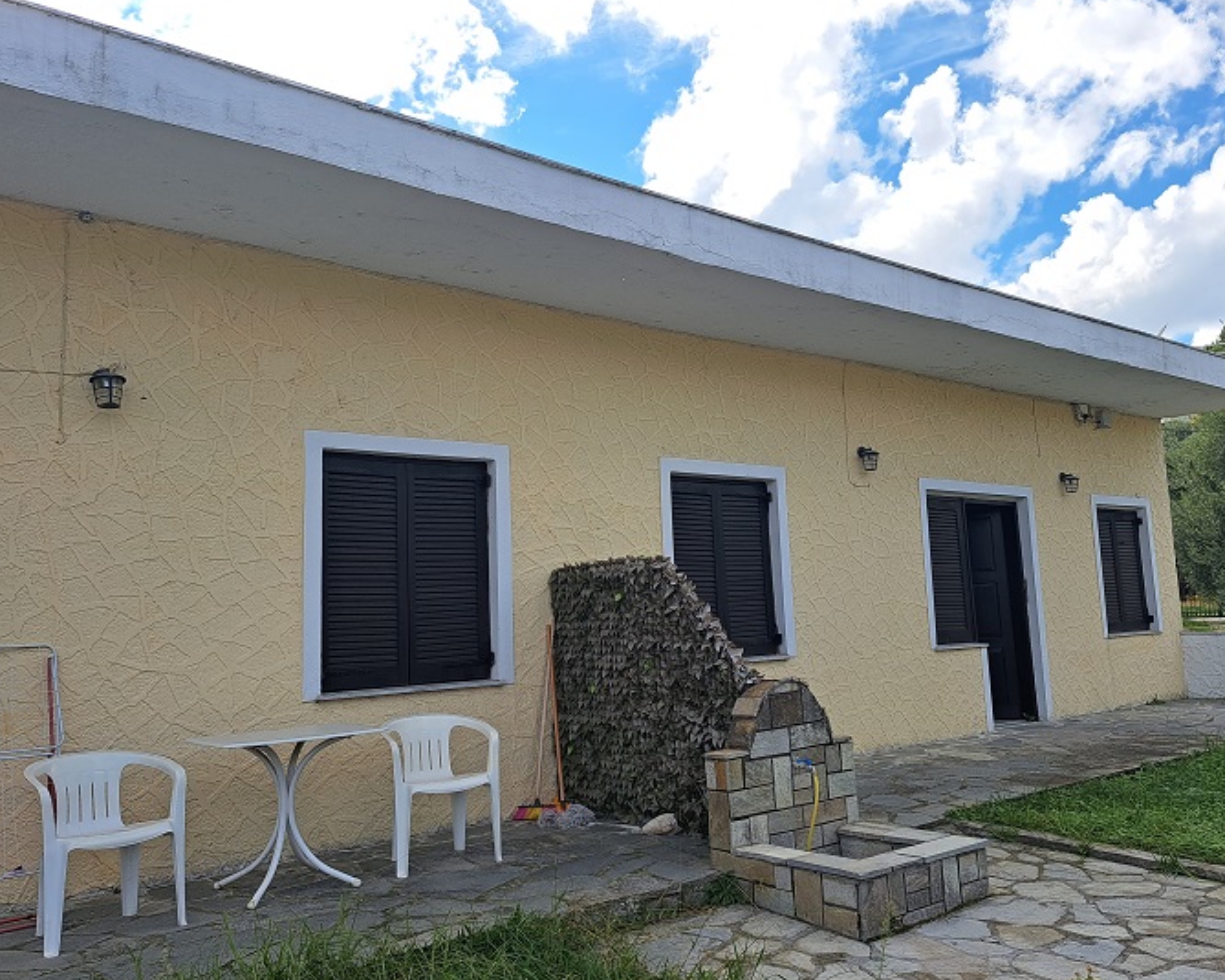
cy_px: 496
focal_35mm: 28
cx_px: 617
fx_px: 1015
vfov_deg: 51.5
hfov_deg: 62.2
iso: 50
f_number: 1.8
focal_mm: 5.23
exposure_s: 1/853
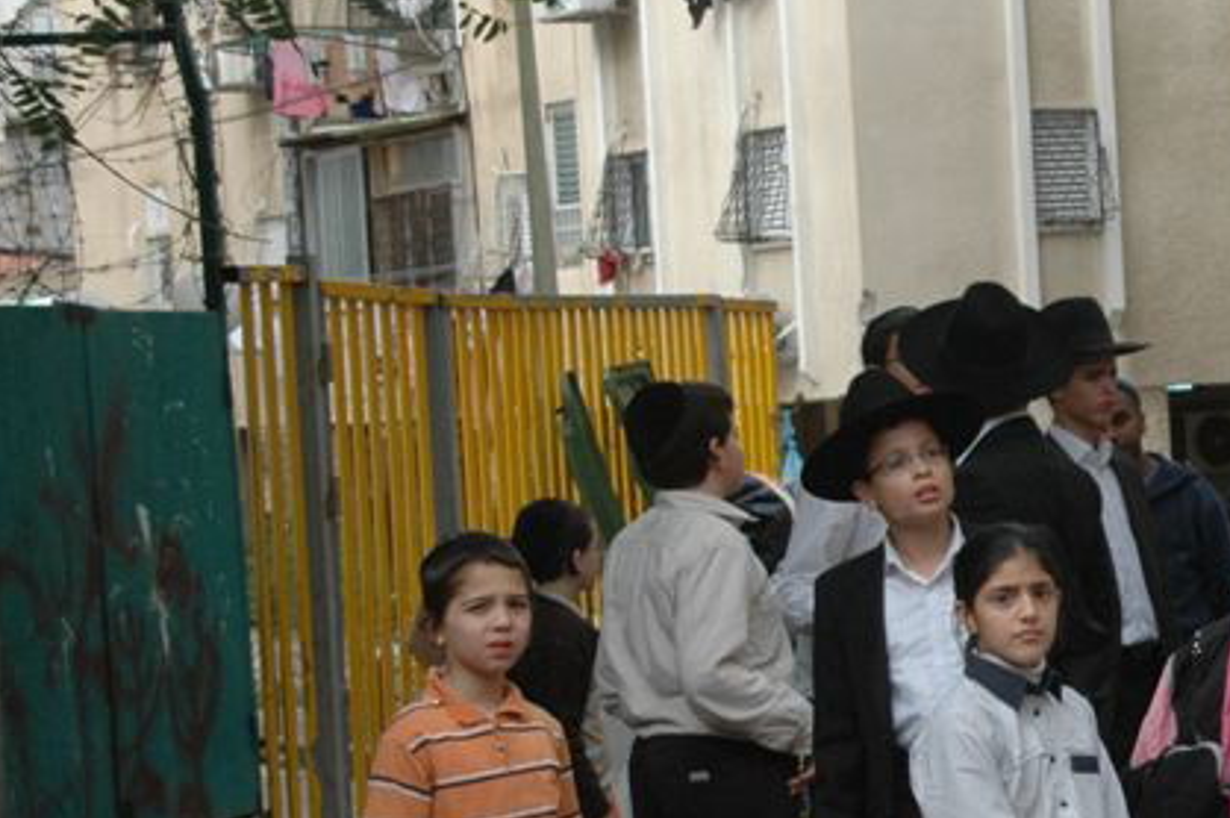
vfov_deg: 9.3
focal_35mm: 147
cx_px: 1262
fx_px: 5018
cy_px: 513
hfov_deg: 13.8
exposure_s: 1/250
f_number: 9
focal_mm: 40
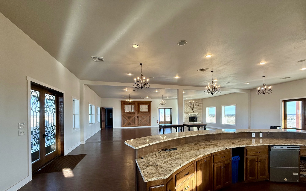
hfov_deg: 101.5
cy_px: 115
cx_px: 154
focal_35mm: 15
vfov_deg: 73.9
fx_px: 125
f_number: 2.2
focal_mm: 2.22
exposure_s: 1/120
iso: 160
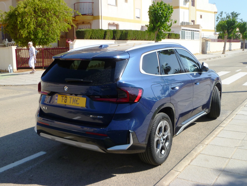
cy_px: 93
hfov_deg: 56.8
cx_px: 124
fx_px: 228
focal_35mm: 32
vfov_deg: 44.2
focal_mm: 5.7
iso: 80
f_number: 3.5
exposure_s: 1/640
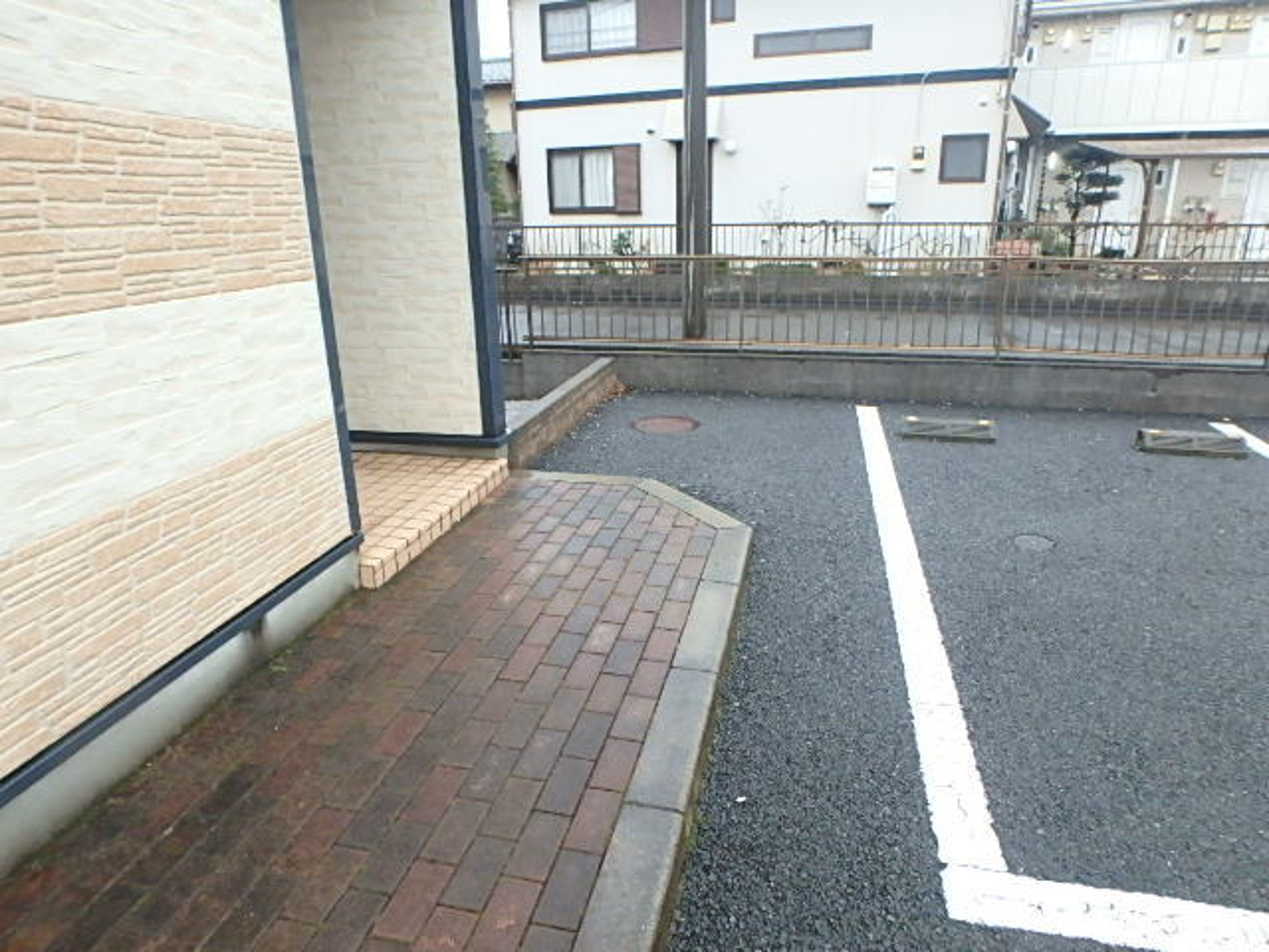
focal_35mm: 21
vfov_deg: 63.4
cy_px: 476
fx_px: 770
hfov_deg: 79.0
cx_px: 634
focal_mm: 3.7
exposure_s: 1/125
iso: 800
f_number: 3.5
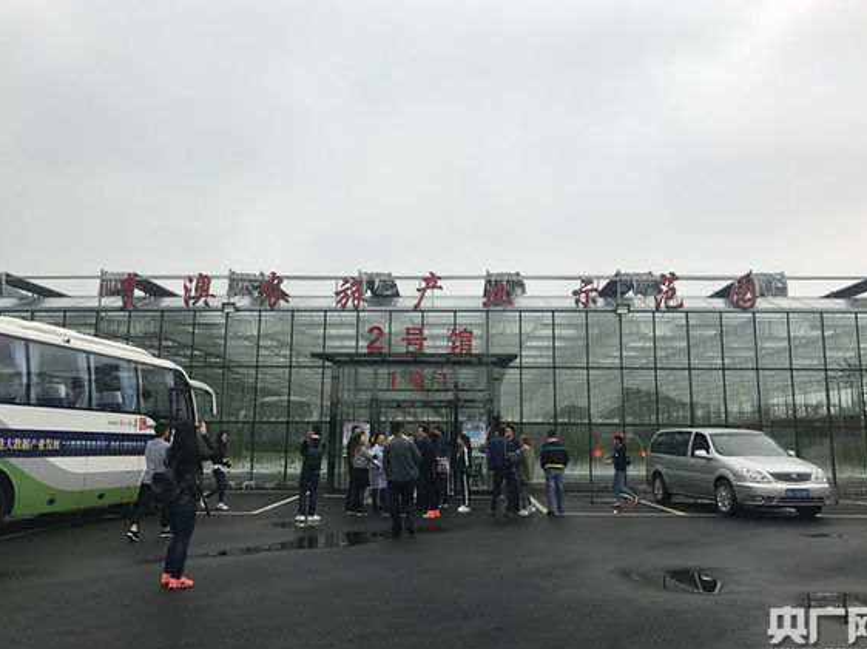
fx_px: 726
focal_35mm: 29
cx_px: 446
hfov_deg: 61.7
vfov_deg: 48.2
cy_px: 324
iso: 20
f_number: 1.8
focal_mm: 3.99
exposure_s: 1/310
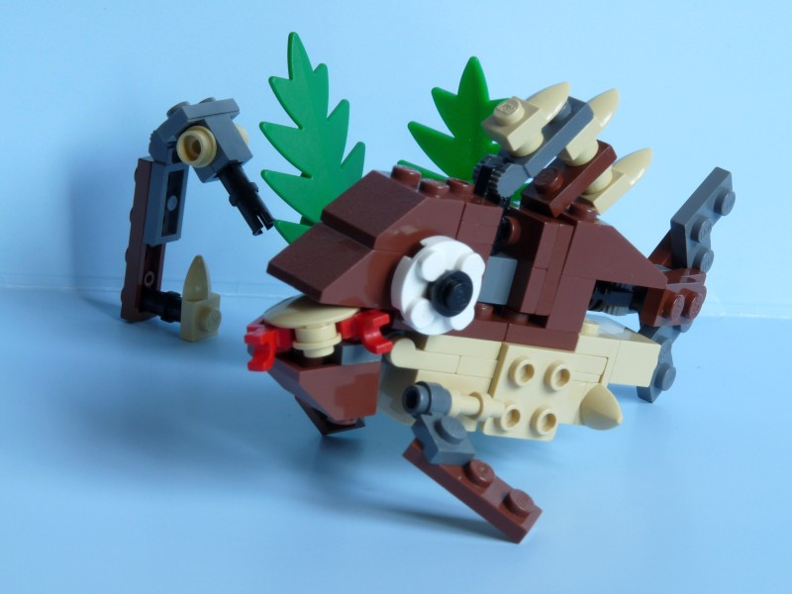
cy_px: 297
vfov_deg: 10.4
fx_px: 3249
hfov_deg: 13.9
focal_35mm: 142
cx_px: 396
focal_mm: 25.2
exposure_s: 1/8
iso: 100
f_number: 8
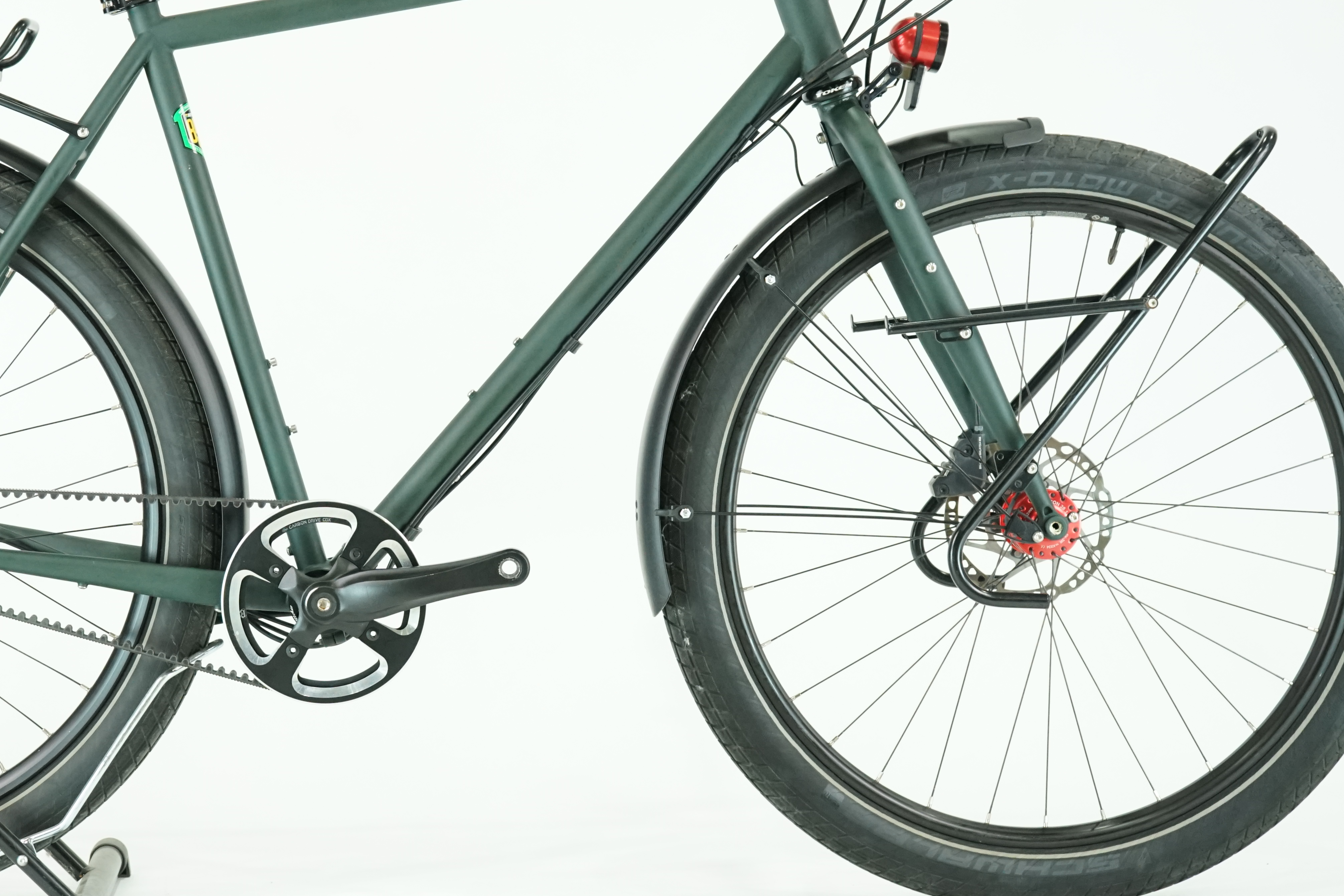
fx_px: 3285
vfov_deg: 15.5
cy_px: 292
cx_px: 434
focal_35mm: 88
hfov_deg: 23.0
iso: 2500
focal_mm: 59
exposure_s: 1/200
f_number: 5
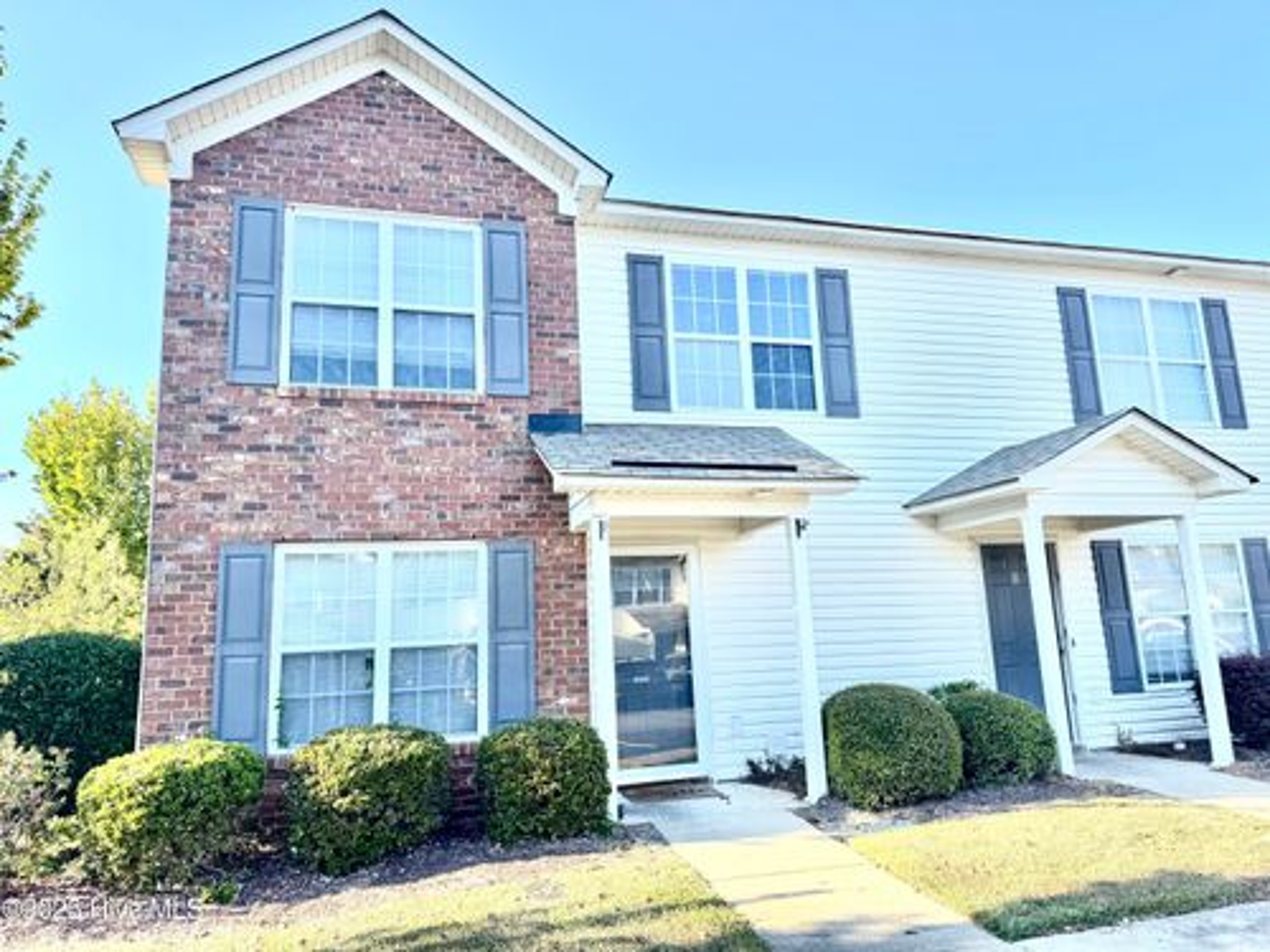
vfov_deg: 56.8
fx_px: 881
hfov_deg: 71.6
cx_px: 635
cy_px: 476
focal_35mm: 24
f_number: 1.78
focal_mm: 6.76
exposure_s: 1/609
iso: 80
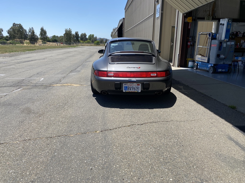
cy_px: 92
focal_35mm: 26
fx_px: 184
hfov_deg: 67.3
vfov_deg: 53.1
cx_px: 122
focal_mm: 4.25
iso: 32
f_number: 1.8
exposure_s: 1/2755
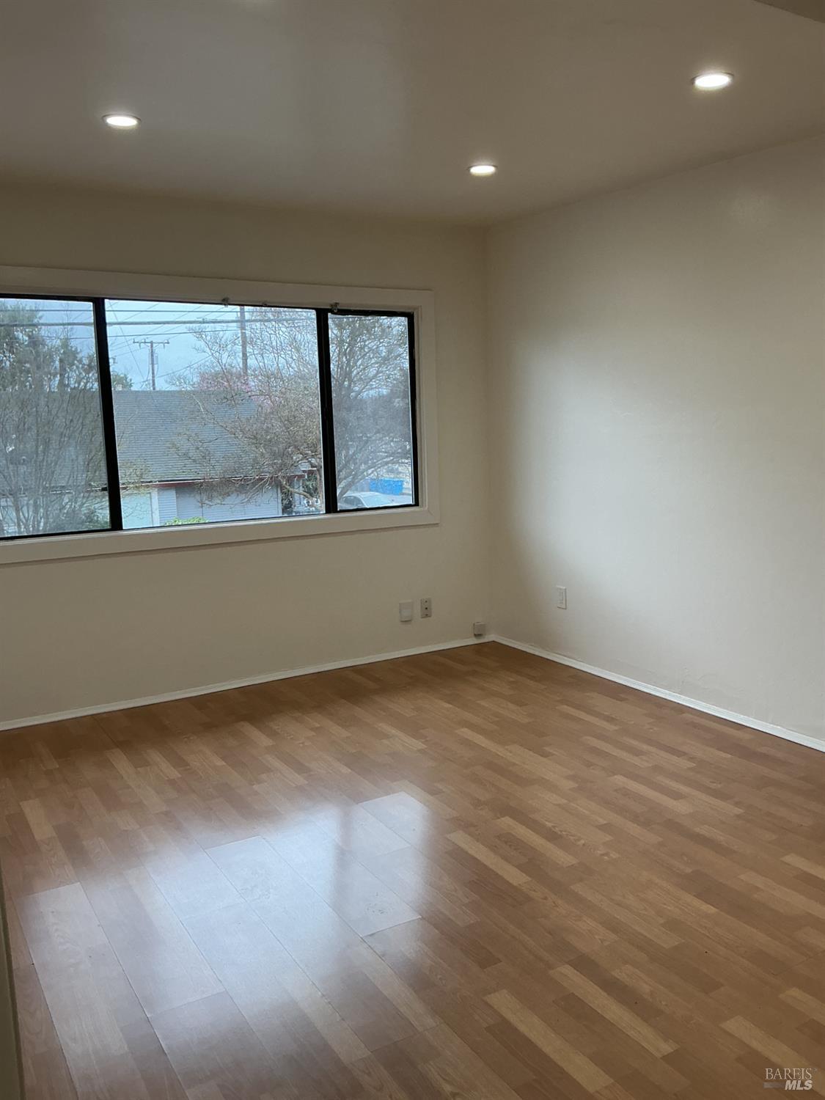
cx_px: 412
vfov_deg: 61.7
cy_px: 550
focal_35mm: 29
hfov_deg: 48.2
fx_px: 922
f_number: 1.8
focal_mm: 3
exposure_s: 1/100
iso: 64
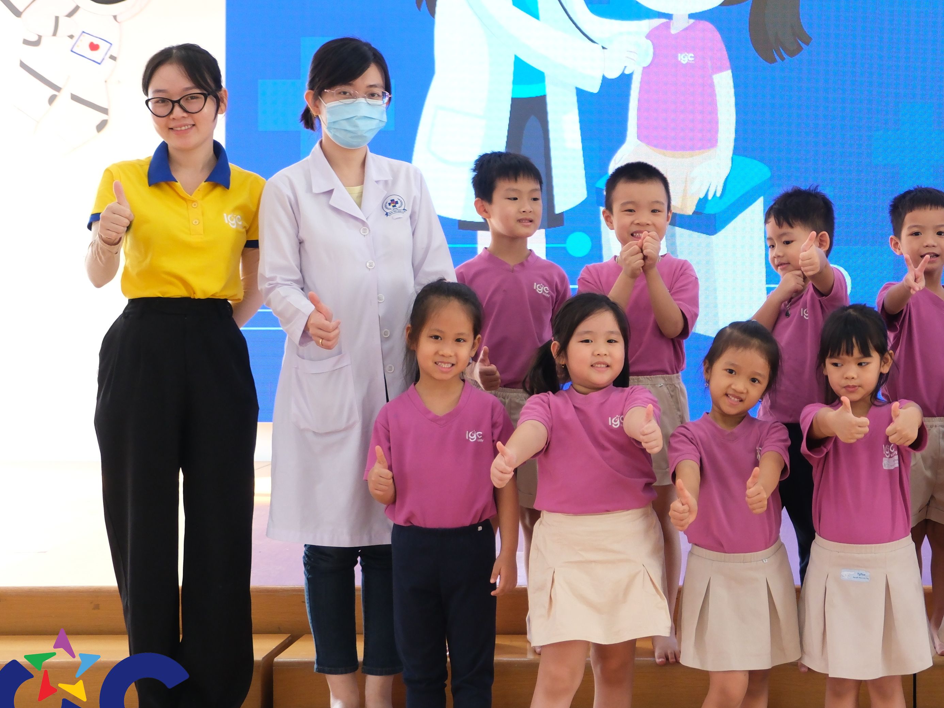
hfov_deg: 26.2
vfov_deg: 20.3
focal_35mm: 72
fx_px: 1964
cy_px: 202
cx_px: 838
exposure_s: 1/160
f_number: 3.2
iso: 1000
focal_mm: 25.4
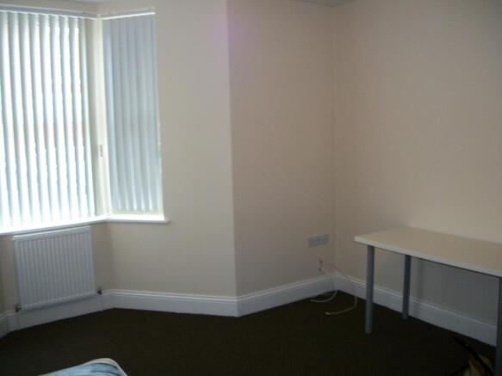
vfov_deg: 44.1
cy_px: 188
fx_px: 464
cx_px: 251
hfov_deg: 56.8
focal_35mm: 32
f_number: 2.9
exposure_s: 1/30
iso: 160
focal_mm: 5.7
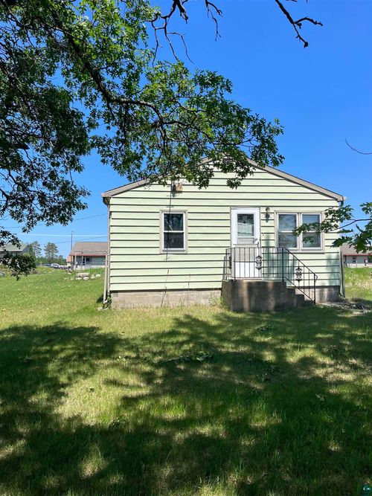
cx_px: 186
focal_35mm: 26
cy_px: 248
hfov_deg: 53.0
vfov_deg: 67.3
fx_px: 373
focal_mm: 5.1
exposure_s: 1/3311
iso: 50
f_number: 1.6
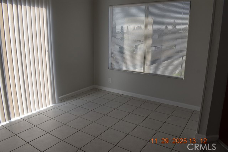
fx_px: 171
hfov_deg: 67.4
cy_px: 76
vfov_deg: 48.0
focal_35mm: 27
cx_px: 114
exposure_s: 1/250
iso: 180
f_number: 8
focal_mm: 18
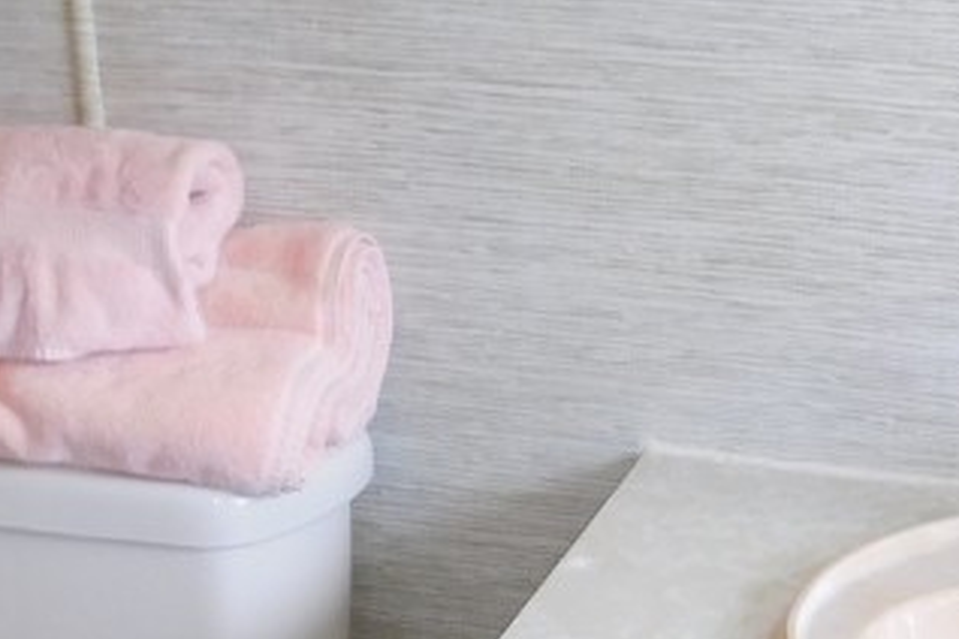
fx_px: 2051
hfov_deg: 26.2
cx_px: 642
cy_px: 760
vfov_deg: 17.0
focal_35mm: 77
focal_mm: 4
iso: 125
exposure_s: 1/50
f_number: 3
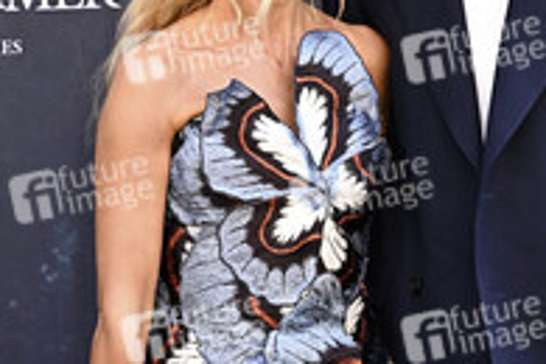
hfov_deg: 11.7
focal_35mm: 176
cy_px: -20
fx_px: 2669
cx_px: 399
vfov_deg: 7.8
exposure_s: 1/200
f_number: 5.6
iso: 640
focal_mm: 76
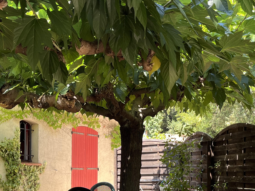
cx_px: 140
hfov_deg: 34.3
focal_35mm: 56
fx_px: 413
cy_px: 165
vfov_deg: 25.4
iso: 50
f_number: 1.6
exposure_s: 1/122
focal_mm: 5.1
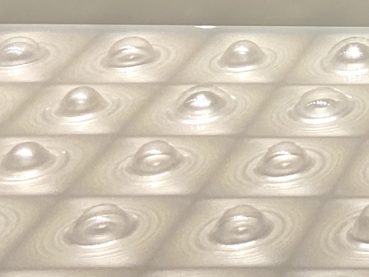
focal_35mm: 155
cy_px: -374
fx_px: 1652
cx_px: 864
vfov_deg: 8.7
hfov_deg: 10.9
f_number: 1.8
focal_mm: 4.25
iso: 100
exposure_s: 1/100
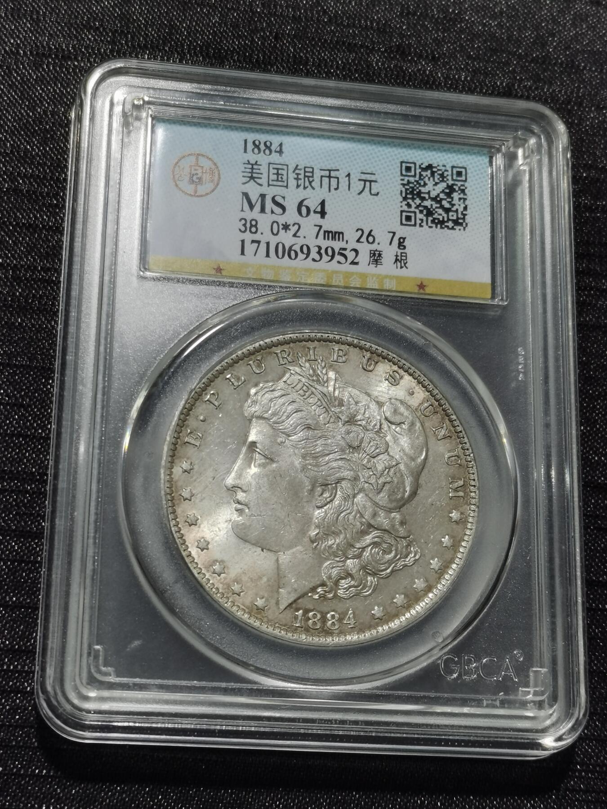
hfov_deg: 21.6
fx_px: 1590
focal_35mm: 68
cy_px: 404
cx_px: 304
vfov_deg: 28.6
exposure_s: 1/100
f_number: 1.8
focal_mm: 5.58
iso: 50
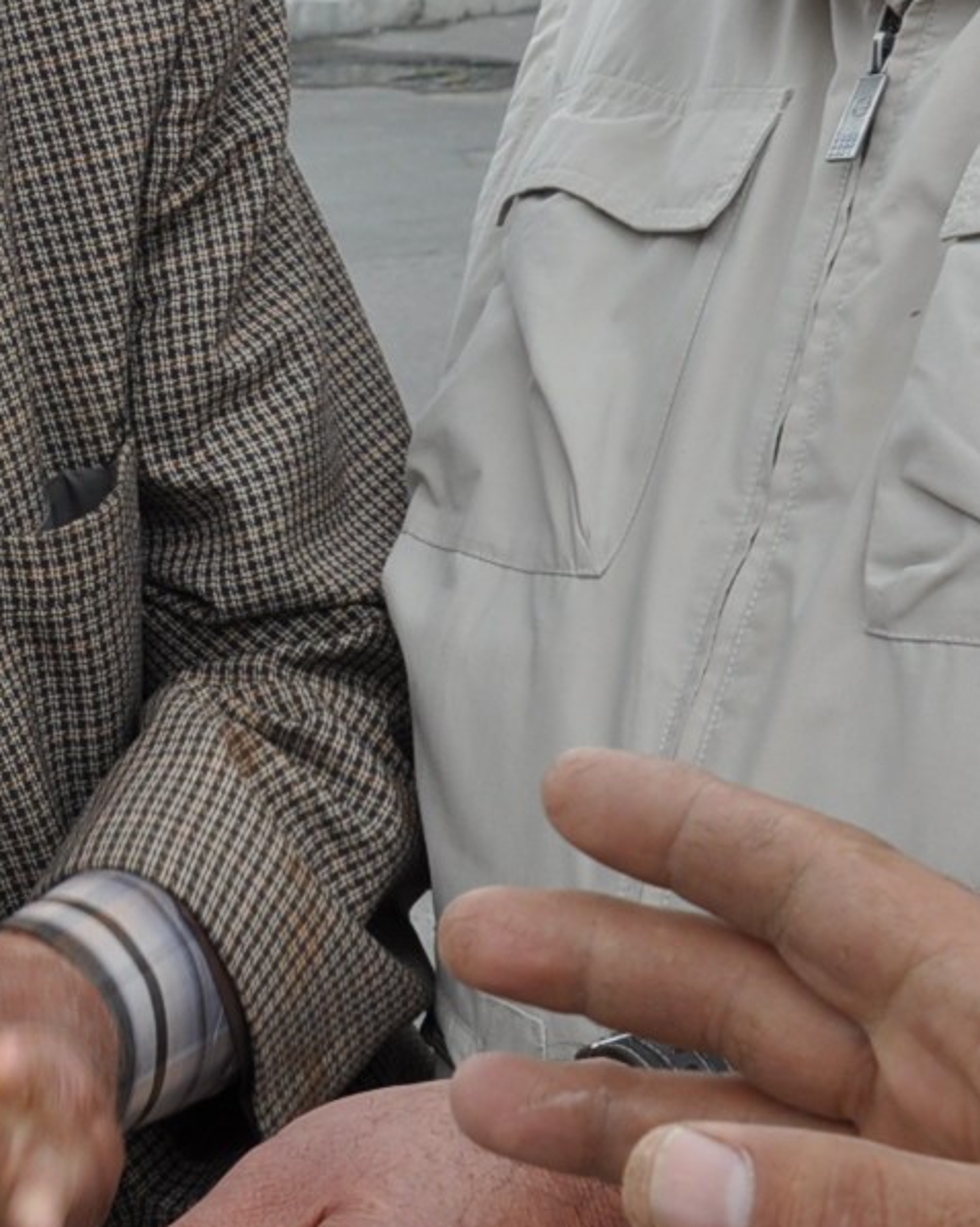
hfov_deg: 13.0
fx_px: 4026
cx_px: -572
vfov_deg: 17.2
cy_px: 240
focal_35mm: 111
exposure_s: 1/100
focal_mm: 22
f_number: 10
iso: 200
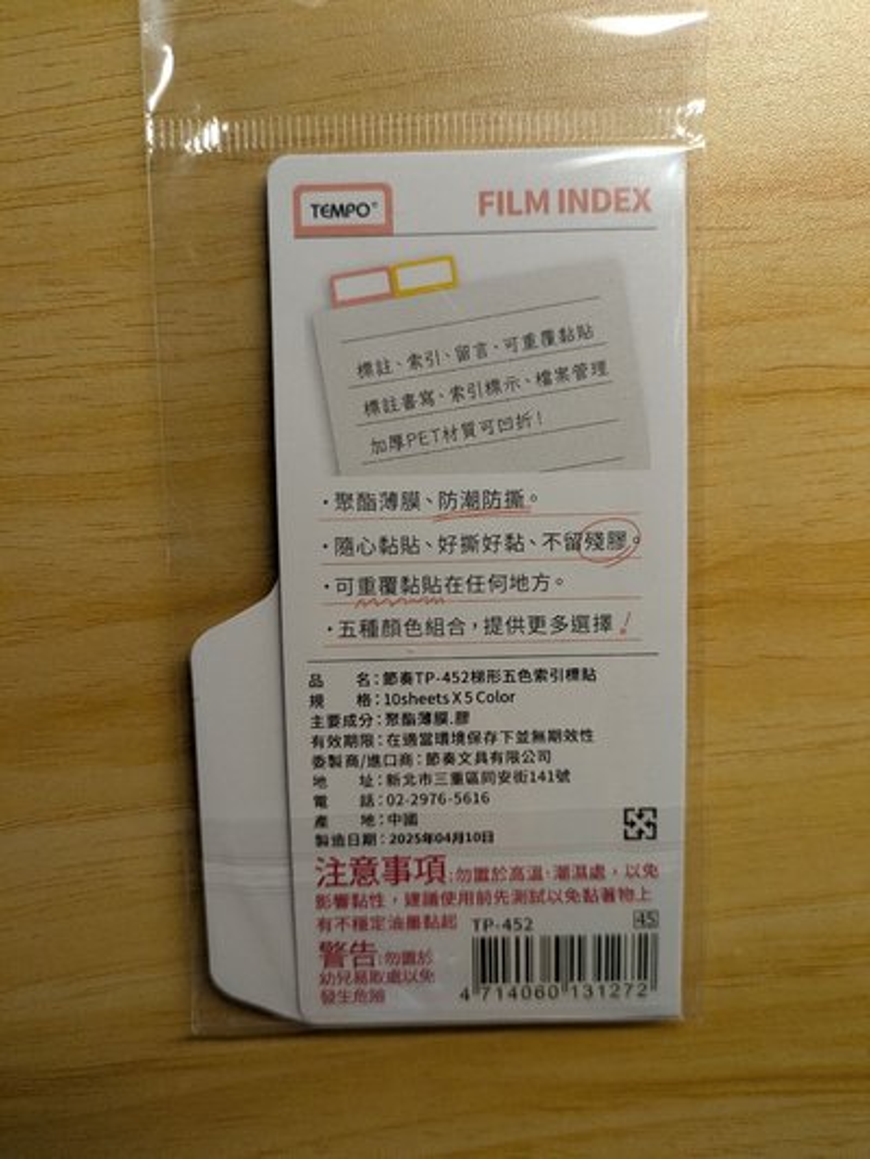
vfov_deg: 69.4
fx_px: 837
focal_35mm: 25
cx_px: 435
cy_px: 580
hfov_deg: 54.9
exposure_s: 1/120
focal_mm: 5.43
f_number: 1.89
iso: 109
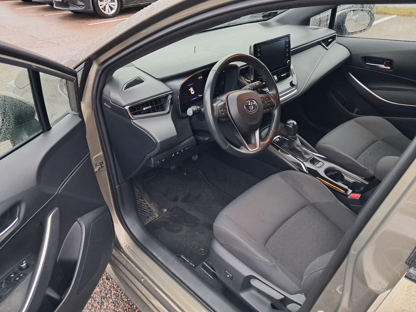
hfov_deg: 65.3
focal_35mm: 27
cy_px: 156
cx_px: 208
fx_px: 324
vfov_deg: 51.4
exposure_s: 1/20
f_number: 1.8
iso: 800
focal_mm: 4
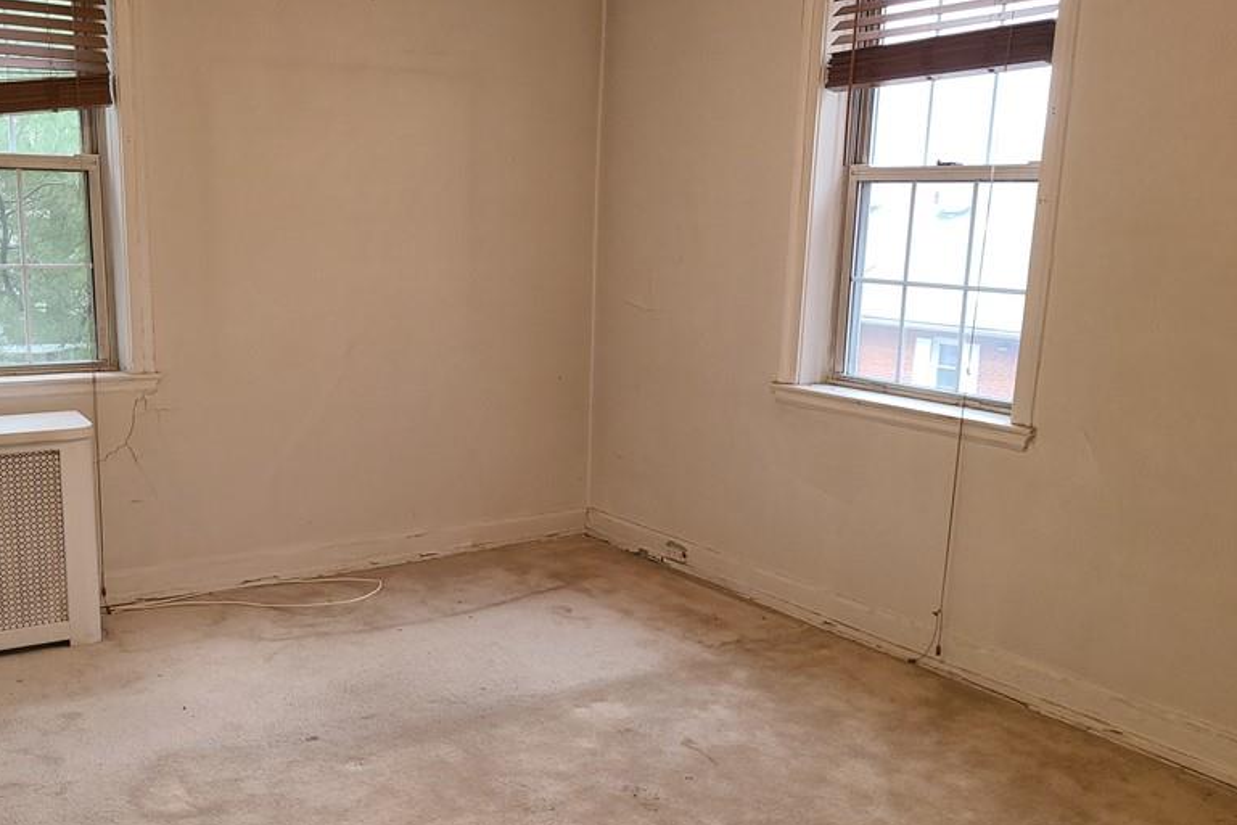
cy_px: 449
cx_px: 505
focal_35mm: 36
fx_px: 1237
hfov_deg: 52.8
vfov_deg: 36.9
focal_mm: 5.4
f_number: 1.8
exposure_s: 1/40
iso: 100
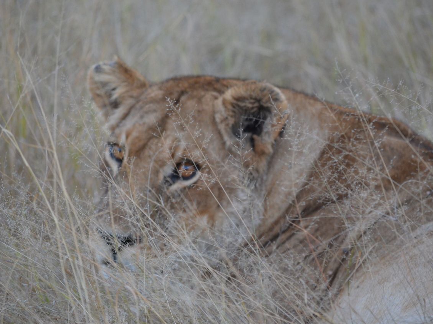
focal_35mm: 360
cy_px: 162
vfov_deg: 4.1
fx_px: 4502
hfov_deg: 5.5
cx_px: 221
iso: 1800
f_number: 5.3
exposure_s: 1/125
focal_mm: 220
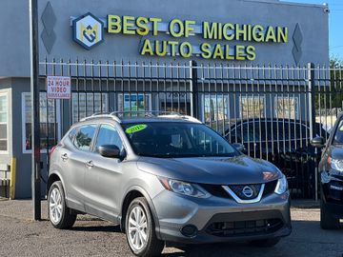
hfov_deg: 25.3
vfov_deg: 19.1
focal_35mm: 77
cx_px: 172
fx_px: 763
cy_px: 128
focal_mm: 9
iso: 25
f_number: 2.8
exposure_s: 1/191
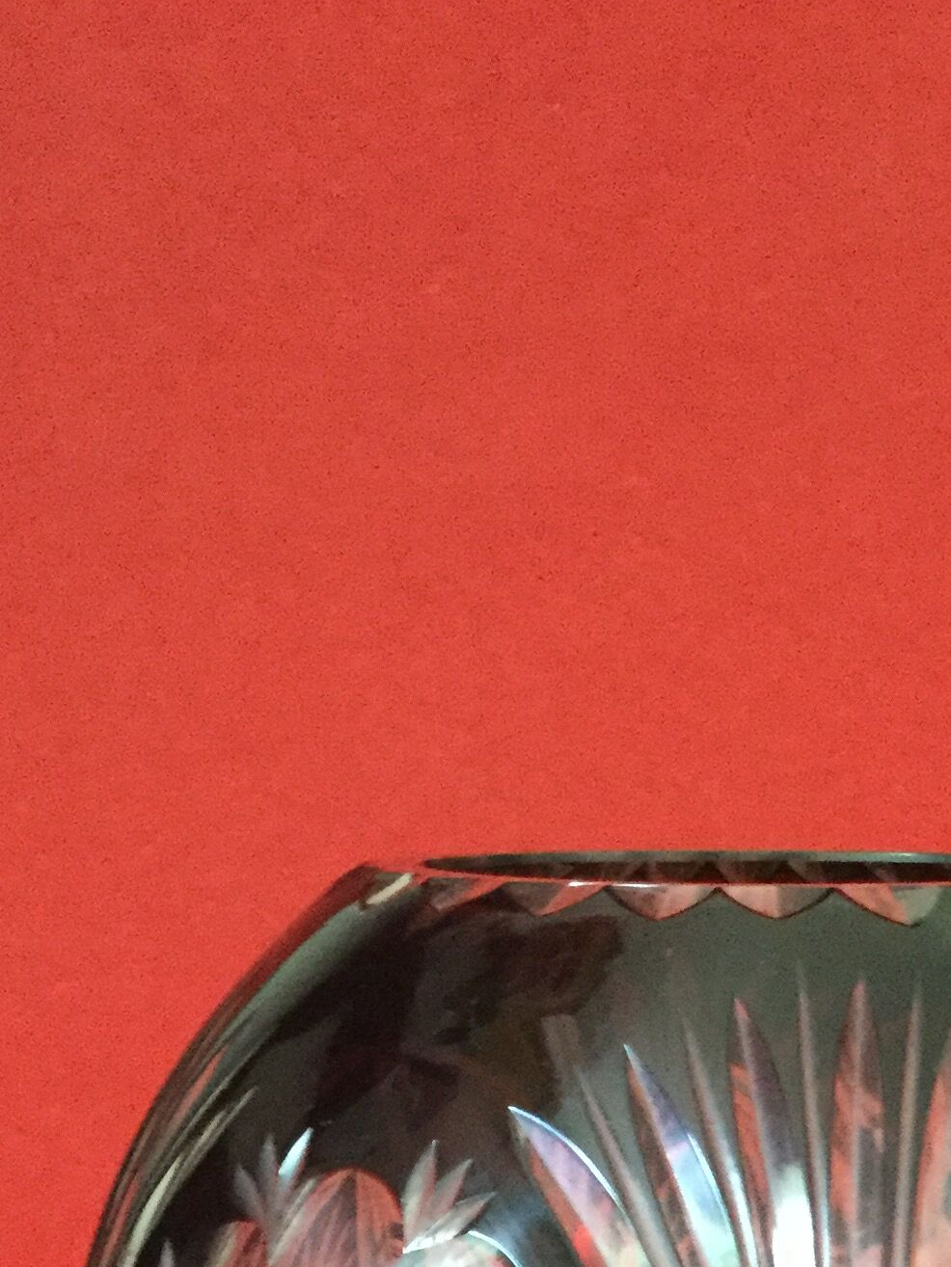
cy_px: 1568
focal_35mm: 77
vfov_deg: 23.0
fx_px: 2820
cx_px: 764
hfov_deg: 19.0
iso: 640
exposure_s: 1/17
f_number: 2.4
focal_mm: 3.3
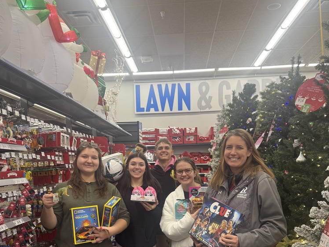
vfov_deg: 41.6
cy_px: 186
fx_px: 314
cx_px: 162
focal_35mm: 33
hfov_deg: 55.3
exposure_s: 1/116
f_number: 1.78
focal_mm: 6.76
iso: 100
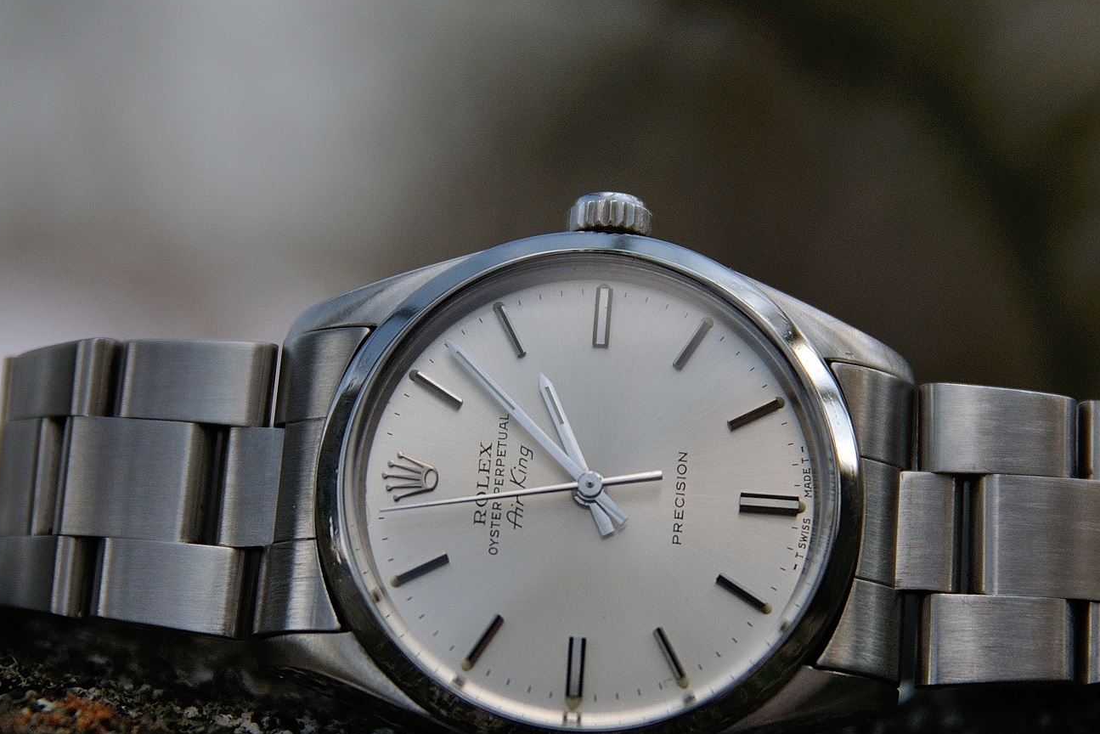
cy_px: 501
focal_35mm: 124
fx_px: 3789
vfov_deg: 11.0
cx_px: 625
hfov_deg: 16.5
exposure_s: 1/4000
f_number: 4
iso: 200
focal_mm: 50
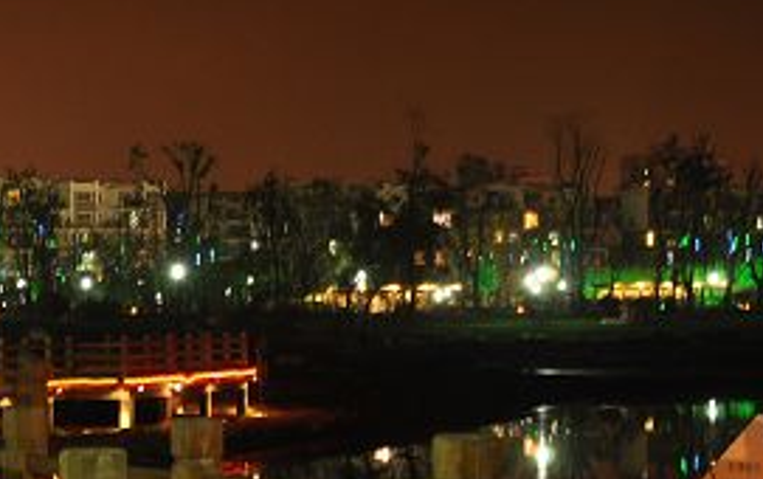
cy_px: 430
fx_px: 2248
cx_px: -25
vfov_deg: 12.1
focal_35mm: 108
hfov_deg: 18.7
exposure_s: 2
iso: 320
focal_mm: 30
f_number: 5
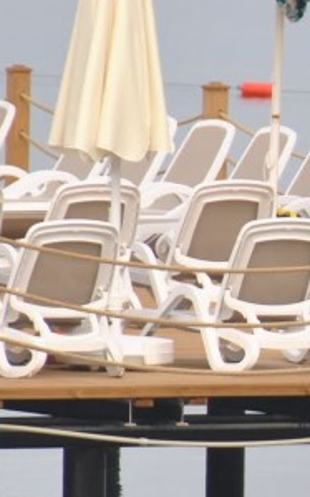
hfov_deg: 1.3
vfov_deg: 2.1
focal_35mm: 995
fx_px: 13476
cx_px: 545
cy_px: 297
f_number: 5.6
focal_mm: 170
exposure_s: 1/500
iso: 200
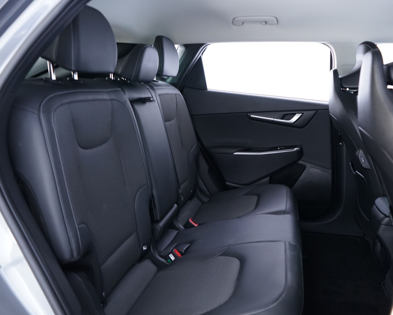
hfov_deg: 55.2
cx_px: 238
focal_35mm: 32
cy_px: 156
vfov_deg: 45.8
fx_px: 372
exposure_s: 1/6
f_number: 4
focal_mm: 28
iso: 1000
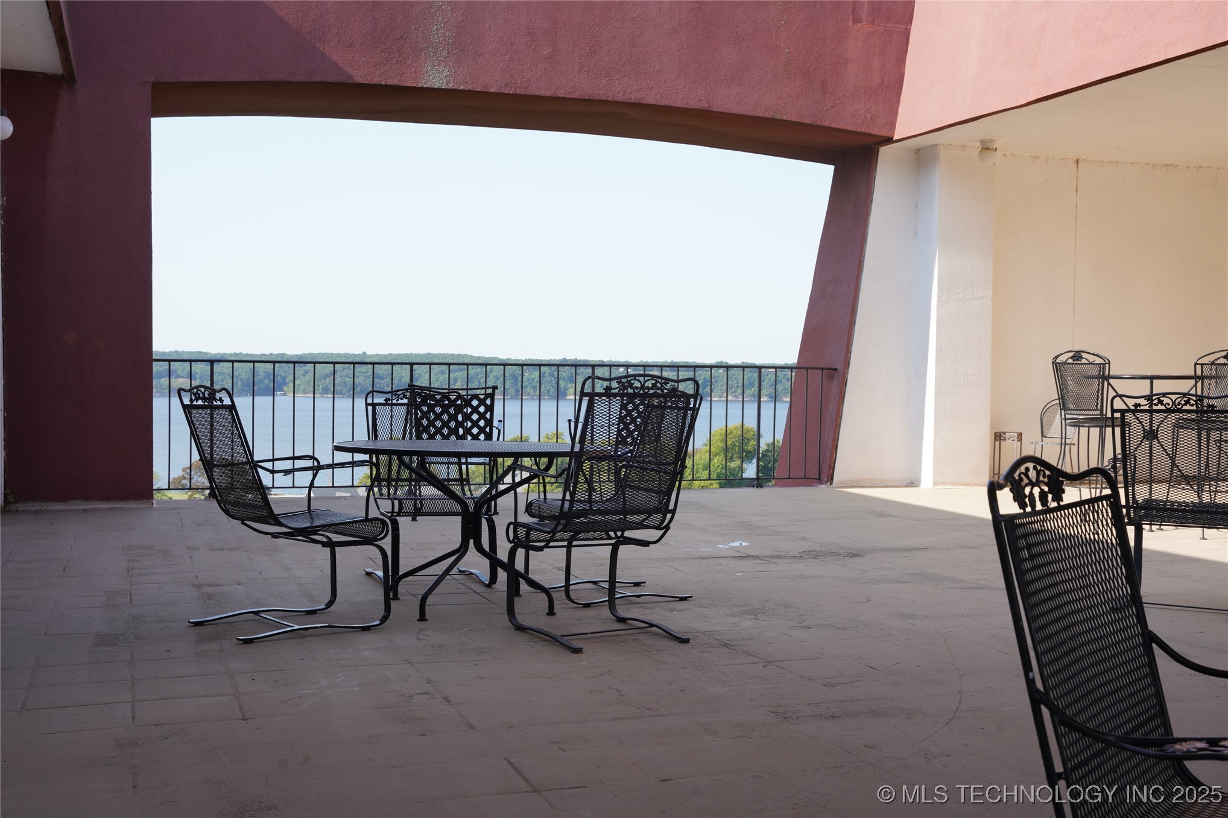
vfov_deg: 33.1
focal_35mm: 40
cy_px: 409
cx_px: 614
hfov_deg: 48.0
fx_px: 1378
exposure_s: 1/100
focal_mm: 40.4
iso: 160
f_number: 10
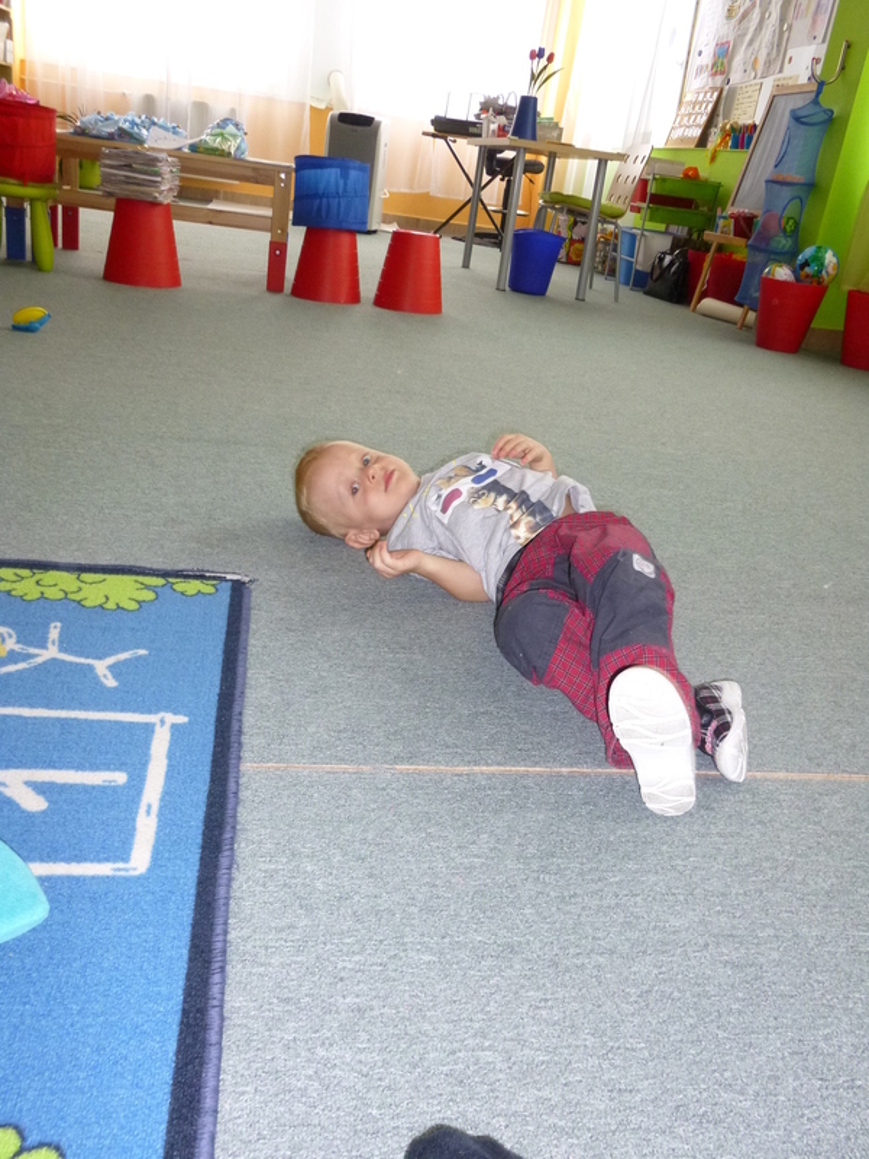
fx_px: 904
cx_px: 434
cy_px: 580
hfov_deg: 51.4
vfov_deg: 65.3
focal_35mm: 27
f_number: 3.3
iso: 200
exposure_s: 1/60
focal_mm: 4.9
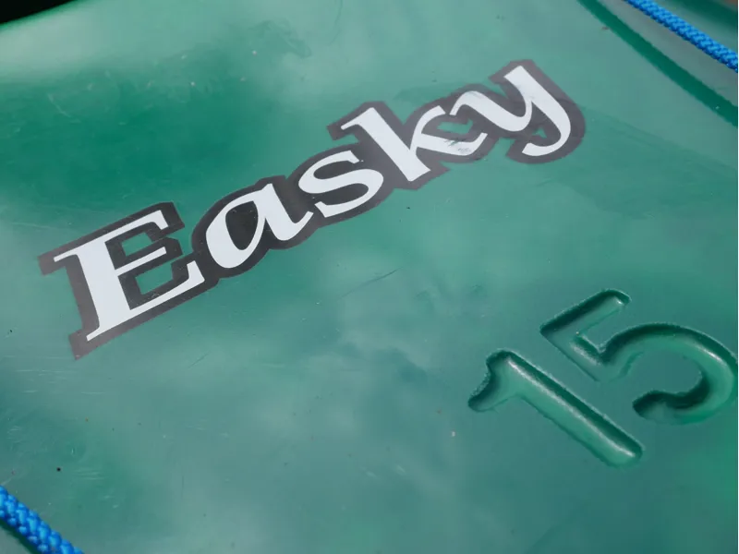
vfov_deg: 30.3
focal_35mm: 48
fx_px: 1025
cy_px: 277
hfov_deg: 39.7
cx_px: 370
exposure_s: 1/400
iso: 200
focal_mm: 24
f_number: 9
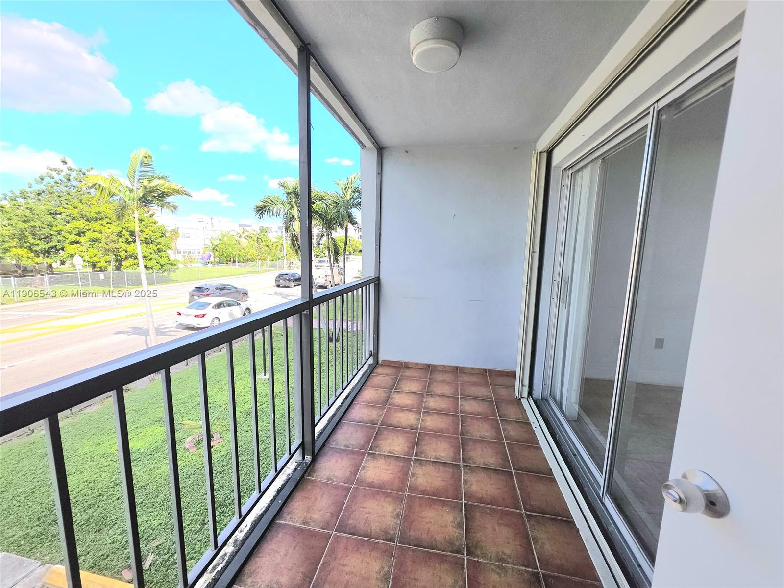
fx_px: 294
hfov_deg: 106.2
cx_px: 392
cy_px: 294
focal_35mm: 13
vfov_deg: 89.9
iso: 20
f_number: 1.9
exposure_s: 1/588
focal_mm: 2.2
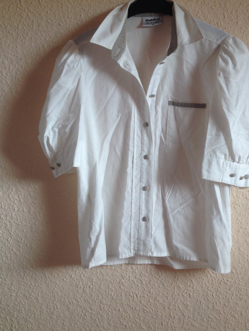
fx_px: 422
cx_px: 149
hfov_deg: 32.8
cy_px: 153
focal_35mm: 44
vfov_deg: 42.9
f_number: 2.4
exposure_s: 1/30
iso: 50
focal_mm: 4.28
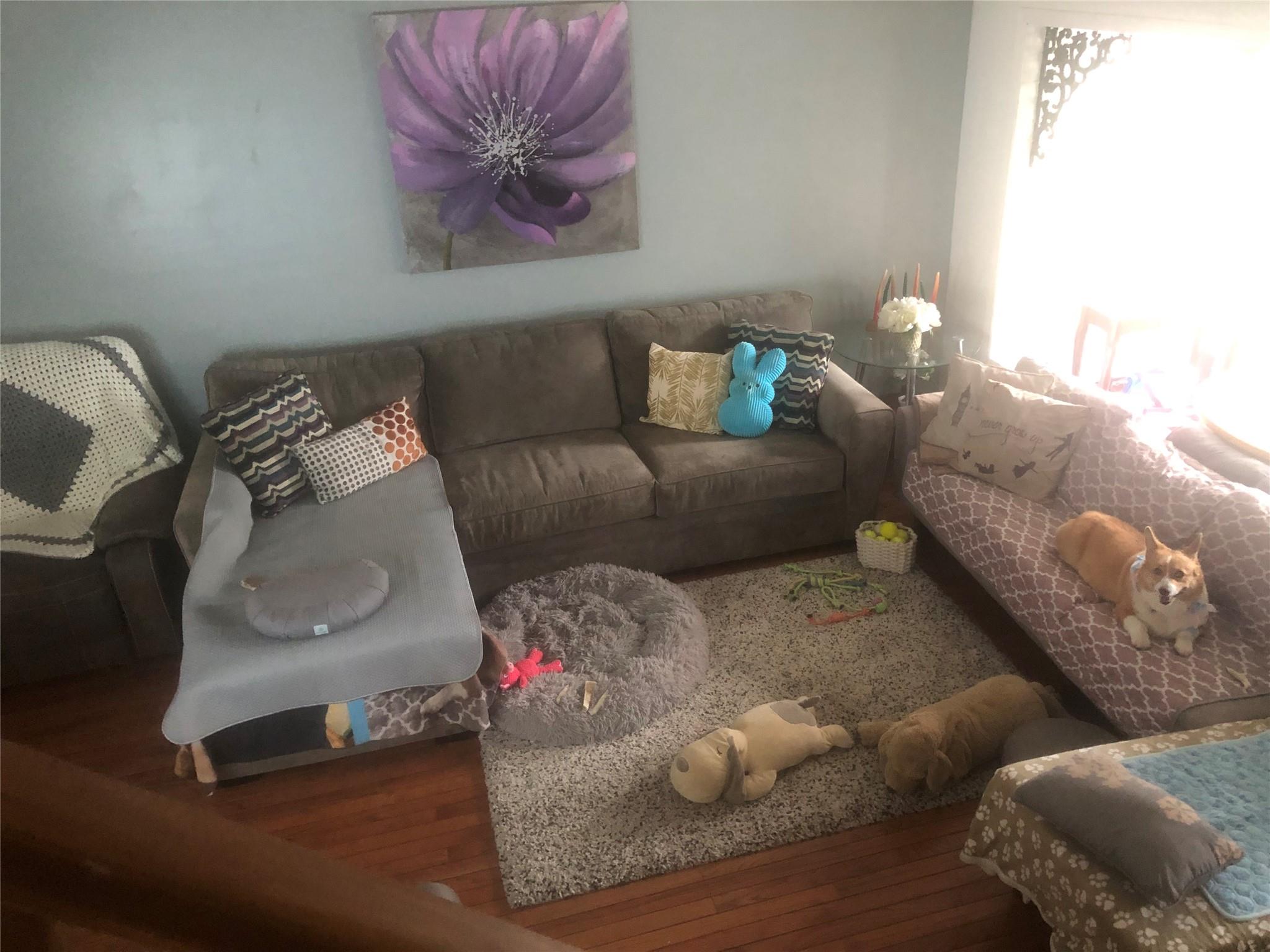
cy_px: 476
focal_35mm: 28
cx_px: 635
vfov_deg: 49.7
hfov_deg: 63.4
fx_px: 1027
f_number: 1.8
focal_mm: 4
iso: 100
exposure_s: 1/5
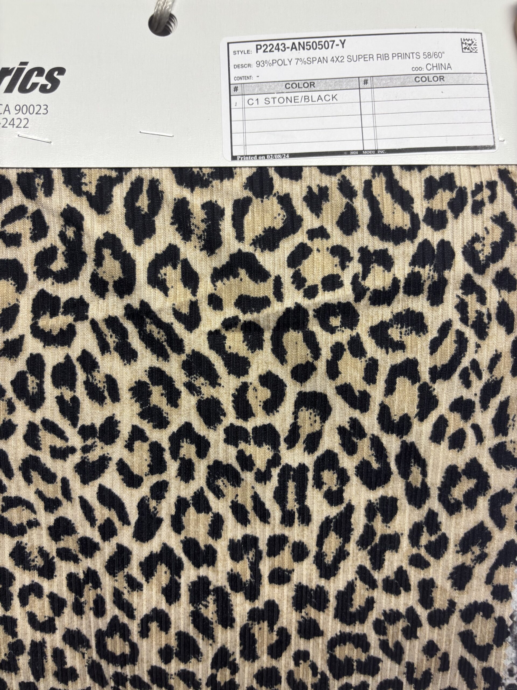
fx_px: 518
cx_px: 258
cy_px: 345
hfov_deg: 53.1
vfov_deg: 67.3
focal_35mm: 26
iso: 100
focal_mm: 5.96
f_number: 1.6
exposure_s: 1/60
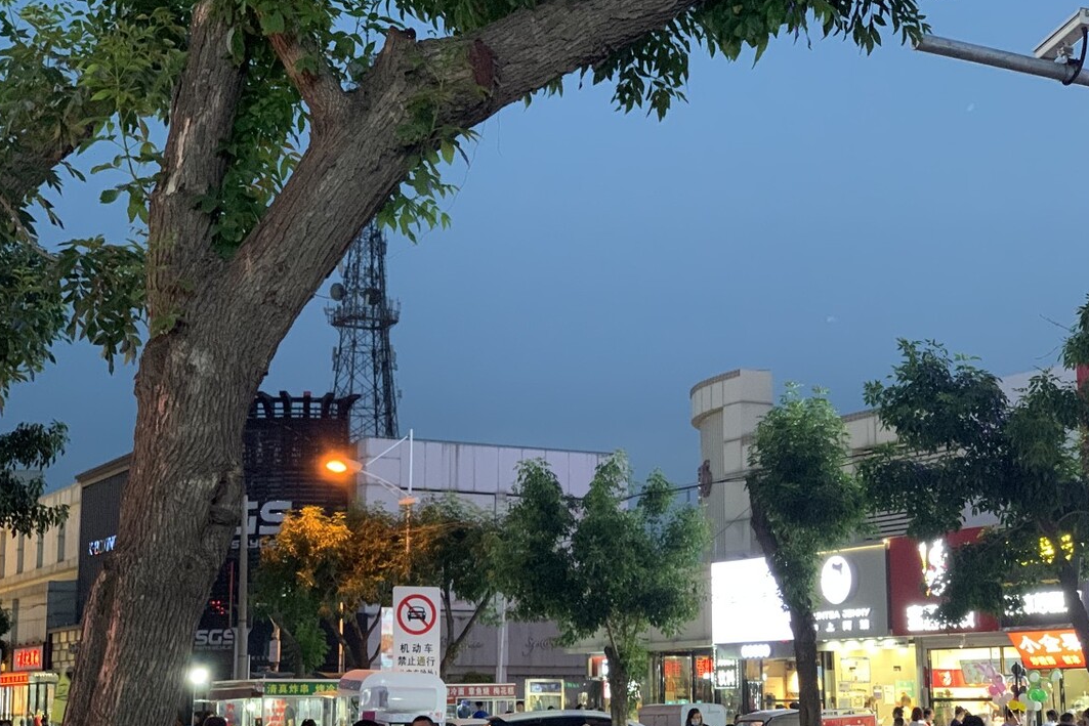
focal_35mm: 61
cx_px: 587
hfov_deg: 32.9
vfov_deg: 22.2
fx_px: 1845
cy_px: 421
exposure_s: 1/33
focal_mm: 6
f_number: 2.4
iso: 400
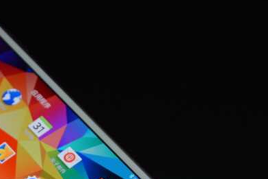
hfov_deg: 10.5
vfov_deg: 7.0
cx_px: -19
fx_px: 1444
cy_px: 174
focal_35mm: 194
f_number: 4.5
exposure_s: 1/100
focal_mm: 80
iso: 400
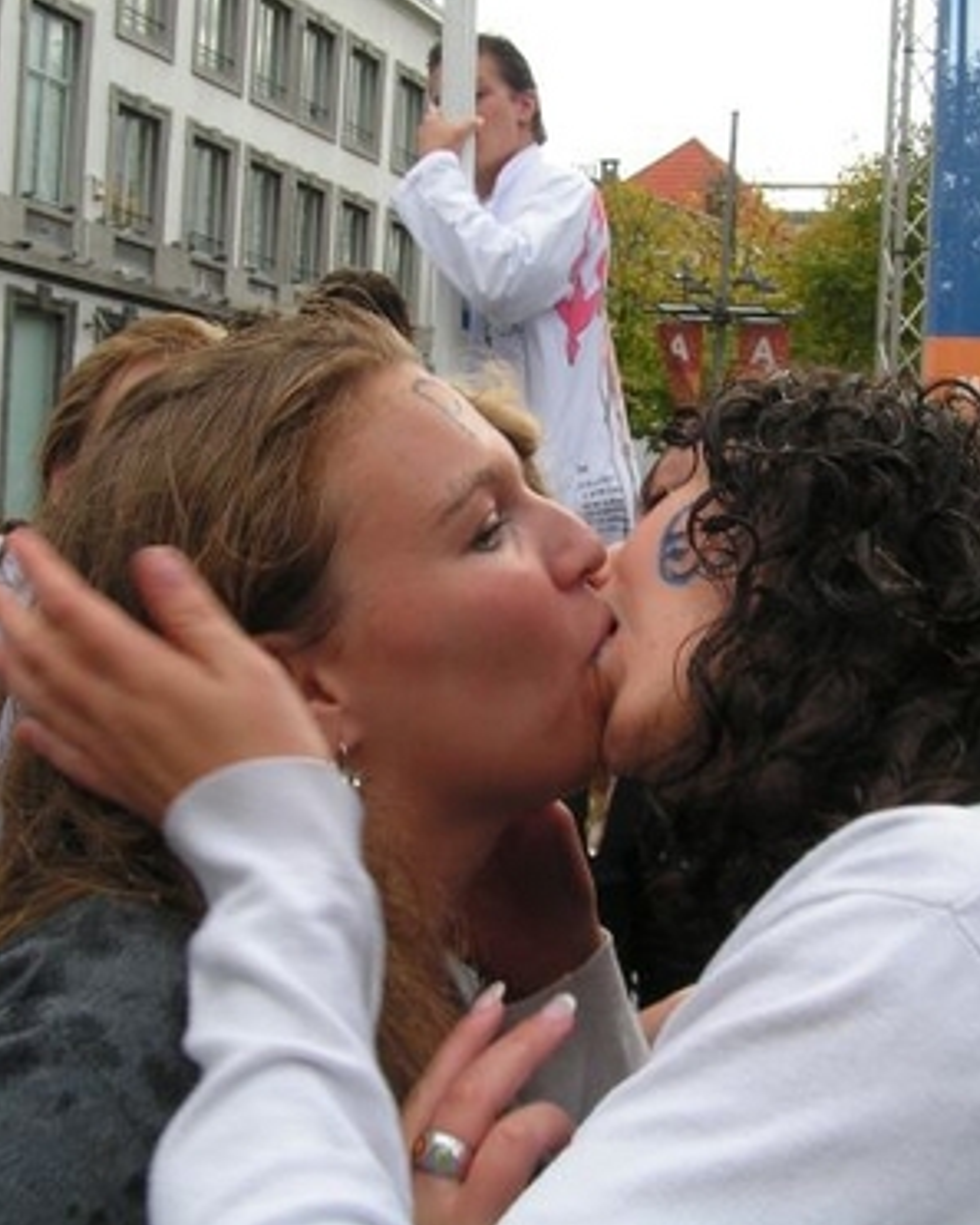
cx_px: 624
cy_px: 612
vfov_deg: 37.3
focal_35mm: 50
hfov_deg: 30.1
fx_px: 1812
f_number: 5
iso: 50
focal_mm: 6.3
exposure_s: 1/160
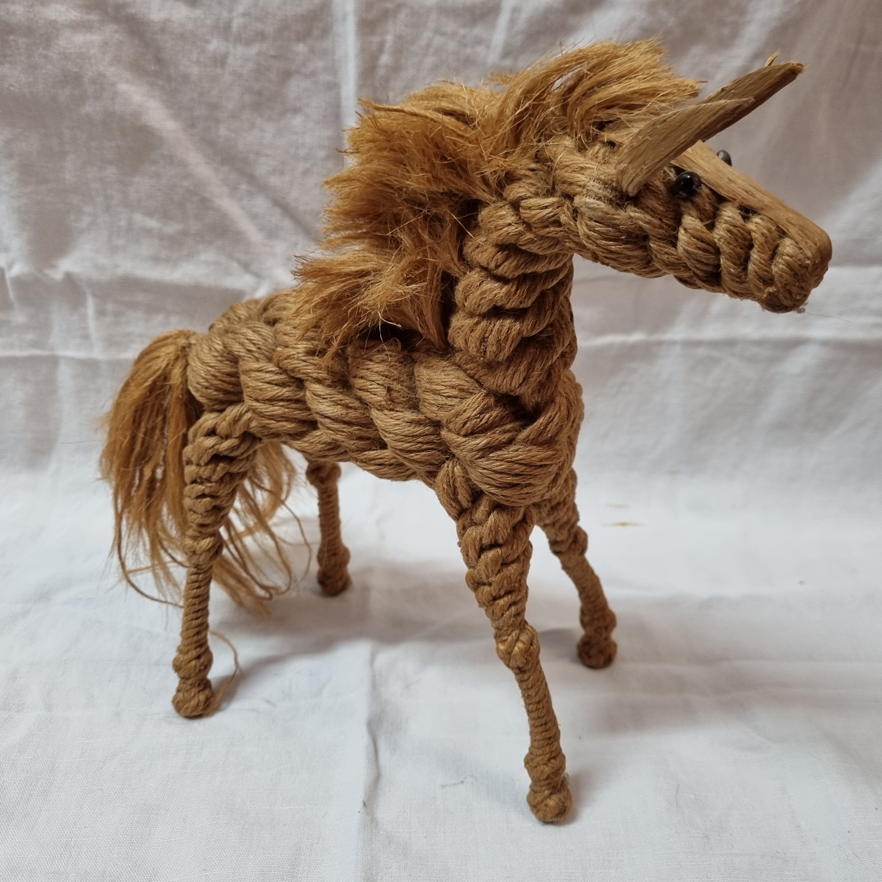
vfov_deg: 52.5
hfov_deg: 52.4
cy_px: 445
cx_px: 484
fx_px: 894
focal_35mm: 31
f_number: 1.8
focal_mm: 5.4
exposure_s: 1/50
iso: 200
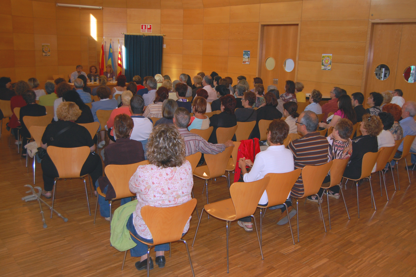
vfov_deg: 39.9
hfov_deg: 57.3
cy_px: 138
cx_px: 208
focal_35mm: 33
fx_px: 381
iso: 400
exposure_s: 1/60
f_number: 3.8
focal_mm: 22
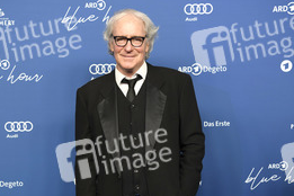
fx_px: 563
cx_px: 146
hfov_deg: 29.2
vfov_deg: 19.0
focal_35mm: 69
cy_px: 212
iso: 800
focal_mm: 45
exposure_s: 1/250
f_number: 4
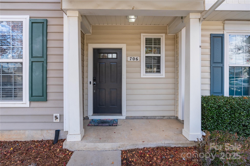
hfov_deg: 96.7
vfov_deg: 73.7
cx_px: 125
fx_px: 111
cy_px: 83
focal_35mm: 16
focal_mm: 16
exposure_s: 1/125
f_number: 8
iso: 250
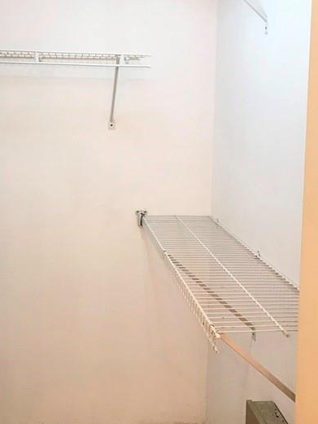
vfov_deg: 43.5
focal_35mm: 43
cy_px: 155
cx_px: 115
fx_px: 526
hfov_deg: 33.4
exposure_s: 1/22
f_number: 1.8
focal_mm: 3.99
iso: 40
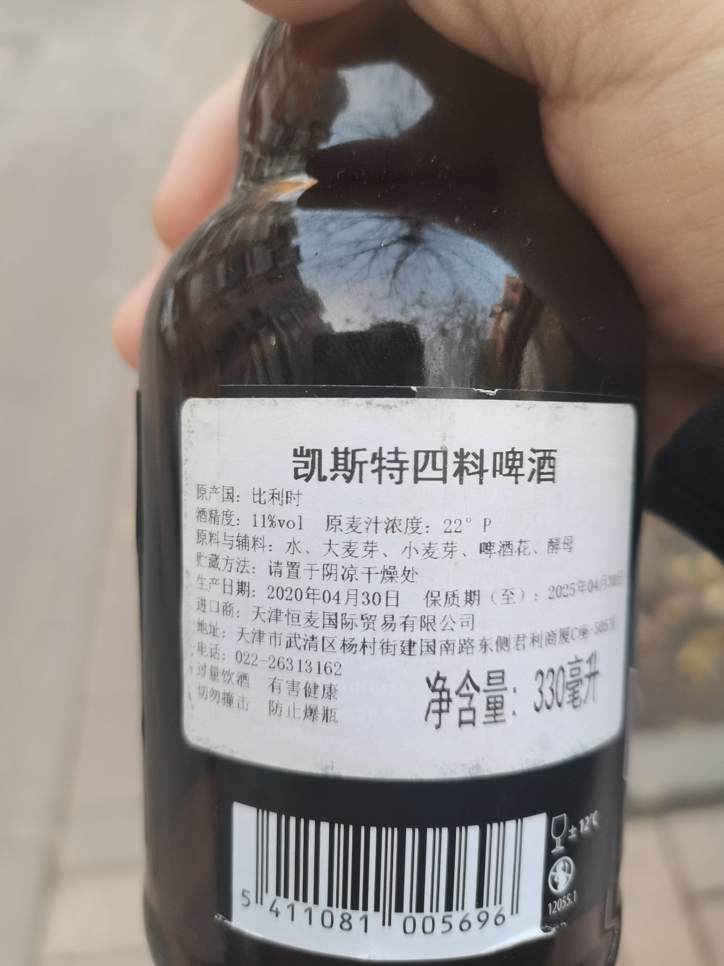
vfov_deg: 67.3
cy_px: 483
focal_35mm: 26
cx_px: 362
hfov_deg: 53.1
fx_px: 725
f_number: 1.8
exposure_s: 1/50
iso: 100
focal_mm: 5.58
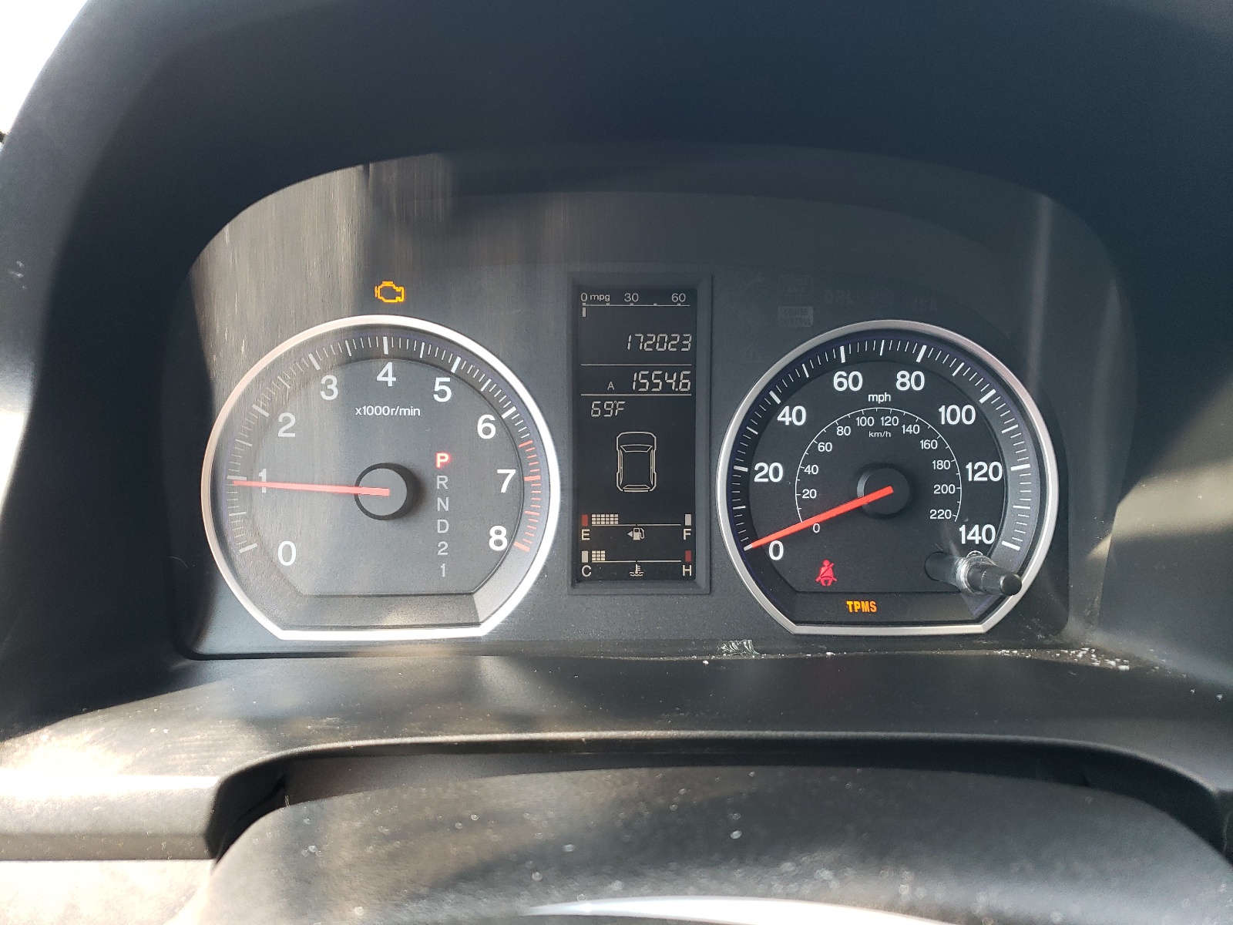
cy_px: 462
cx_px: 616
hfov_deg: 67.3
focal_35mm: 26
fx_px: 926
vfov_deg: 53.1
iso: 98
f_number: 1.5
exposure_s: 1/120
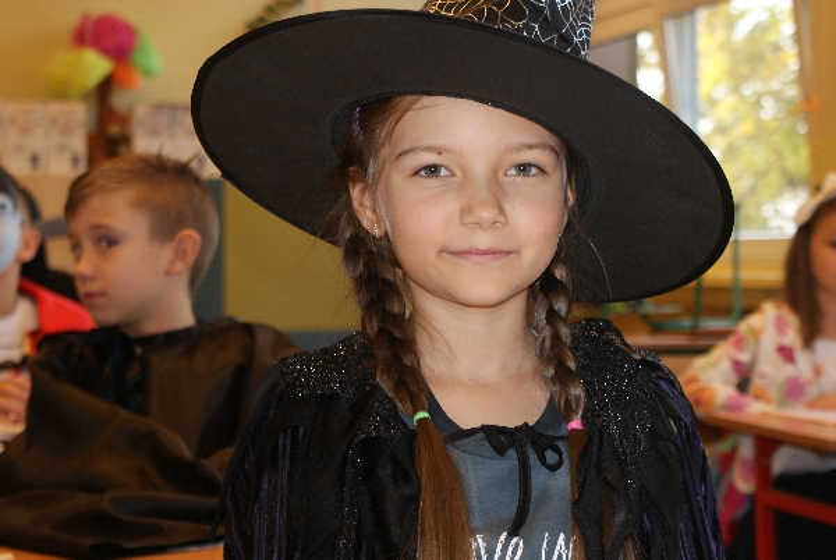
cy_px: 280
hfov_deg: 24.6
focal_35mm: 82
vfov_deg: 16.6
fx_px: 1919
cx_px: 418
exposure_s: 1/80
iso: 400
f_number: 5.6
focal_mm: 55
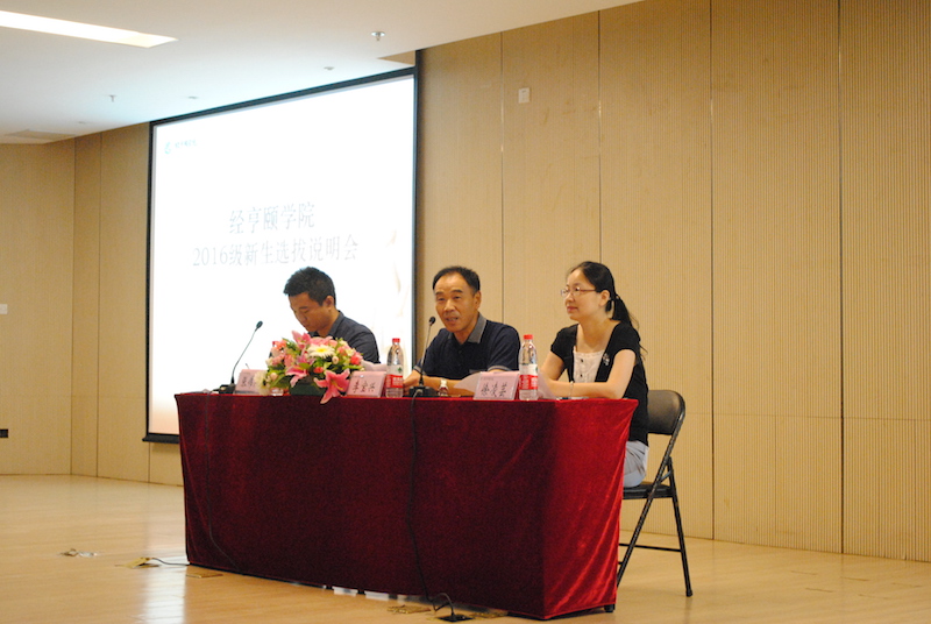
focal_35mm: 63
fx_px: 1632
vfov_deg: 21.6
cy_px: 312
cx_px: 466
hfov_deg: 31.8
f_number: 5.3
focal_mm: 42
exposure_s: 1/25
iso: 1600
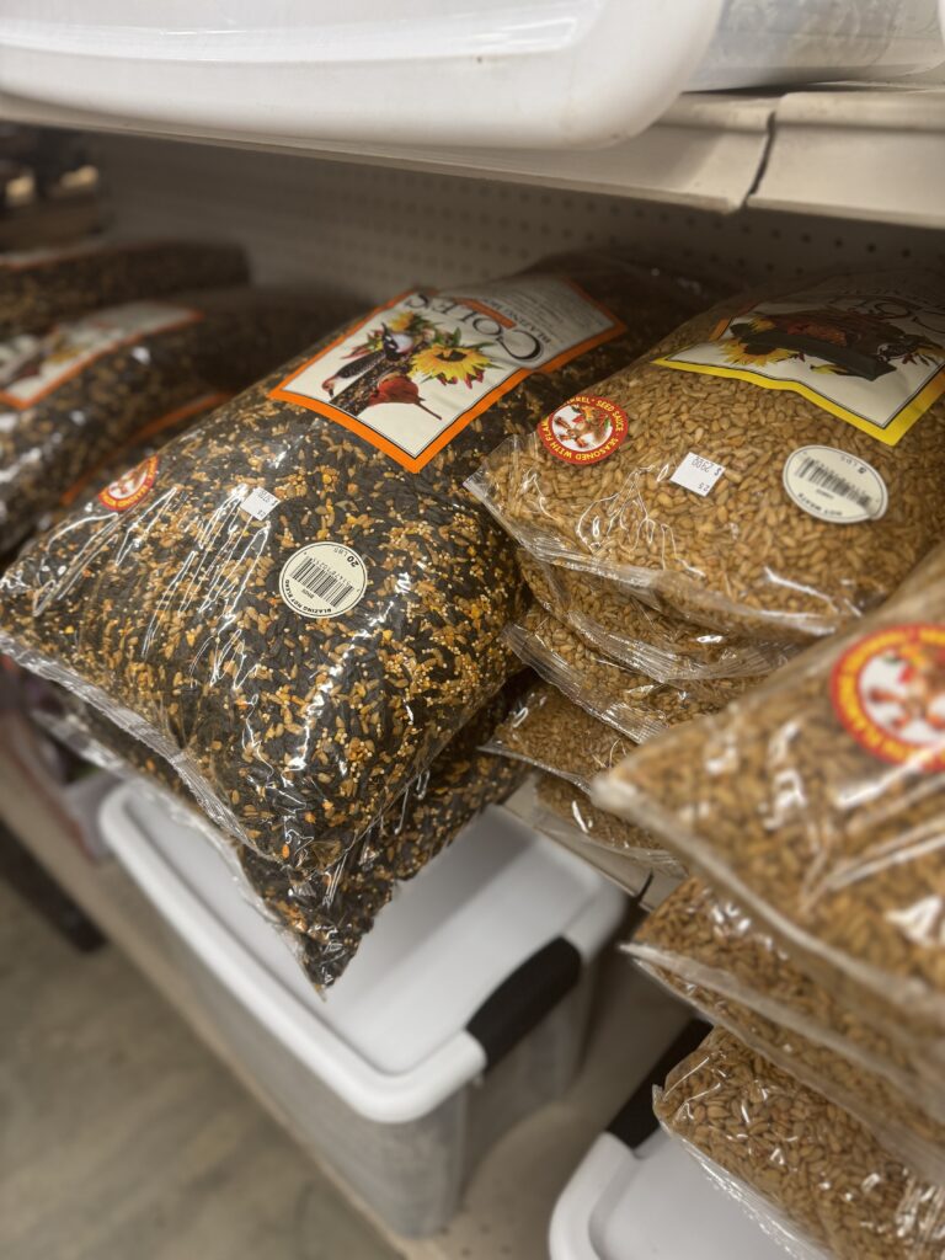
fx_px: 874
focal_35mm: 24
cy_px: 630
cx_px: 472
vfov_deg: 71.6
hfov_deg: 56.8
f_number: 1.78
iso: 160
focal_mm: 6.76
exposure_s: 1/60
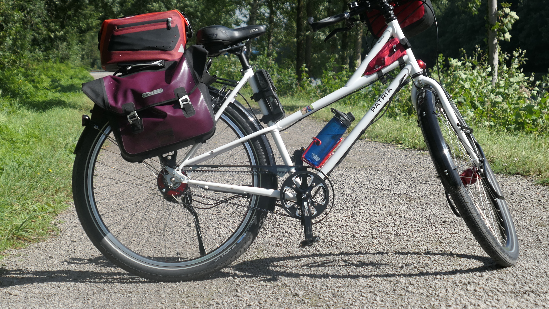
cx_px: 274
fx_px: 1543
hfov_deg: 20.2
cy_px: 132
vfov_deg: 11.4
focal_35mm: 106
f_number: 2.8
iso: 125
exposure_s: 1/1600
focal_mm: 26.4
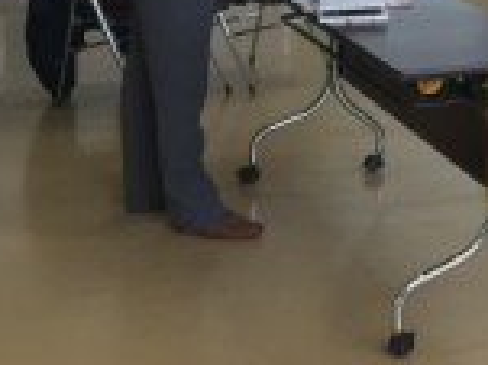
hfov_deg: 15.1
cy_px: -200
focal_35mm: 115
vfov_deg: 12.2
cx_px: 856
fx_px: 1620
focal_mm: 4.15
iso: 40
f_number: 2.2
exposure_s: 1/60
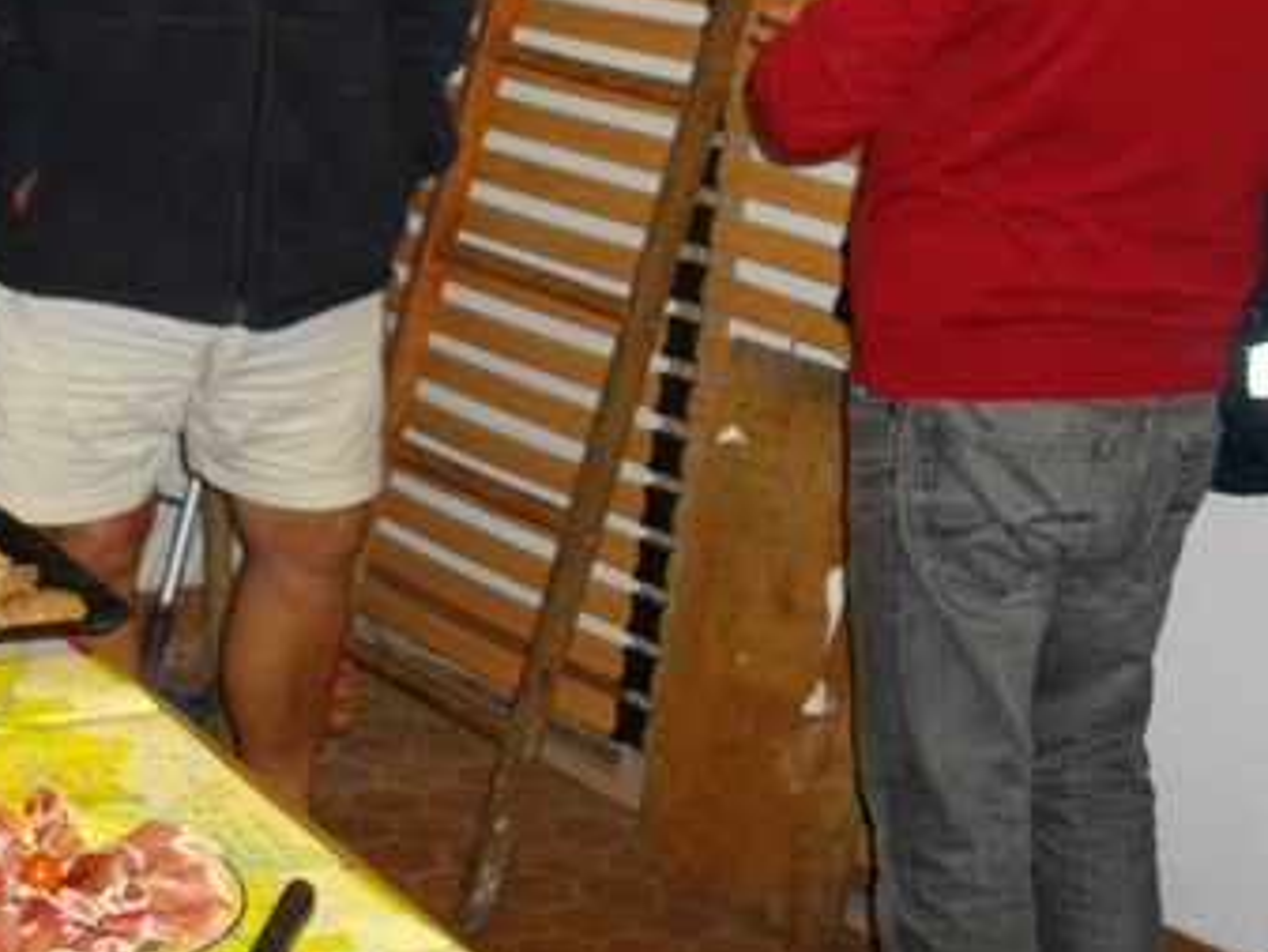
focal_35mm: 74
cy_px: -56
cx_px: 77
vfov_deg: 19.2
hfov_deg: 25.3
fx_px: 2712
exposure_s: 1/25
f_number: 2.9
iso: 200
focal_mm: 5.7
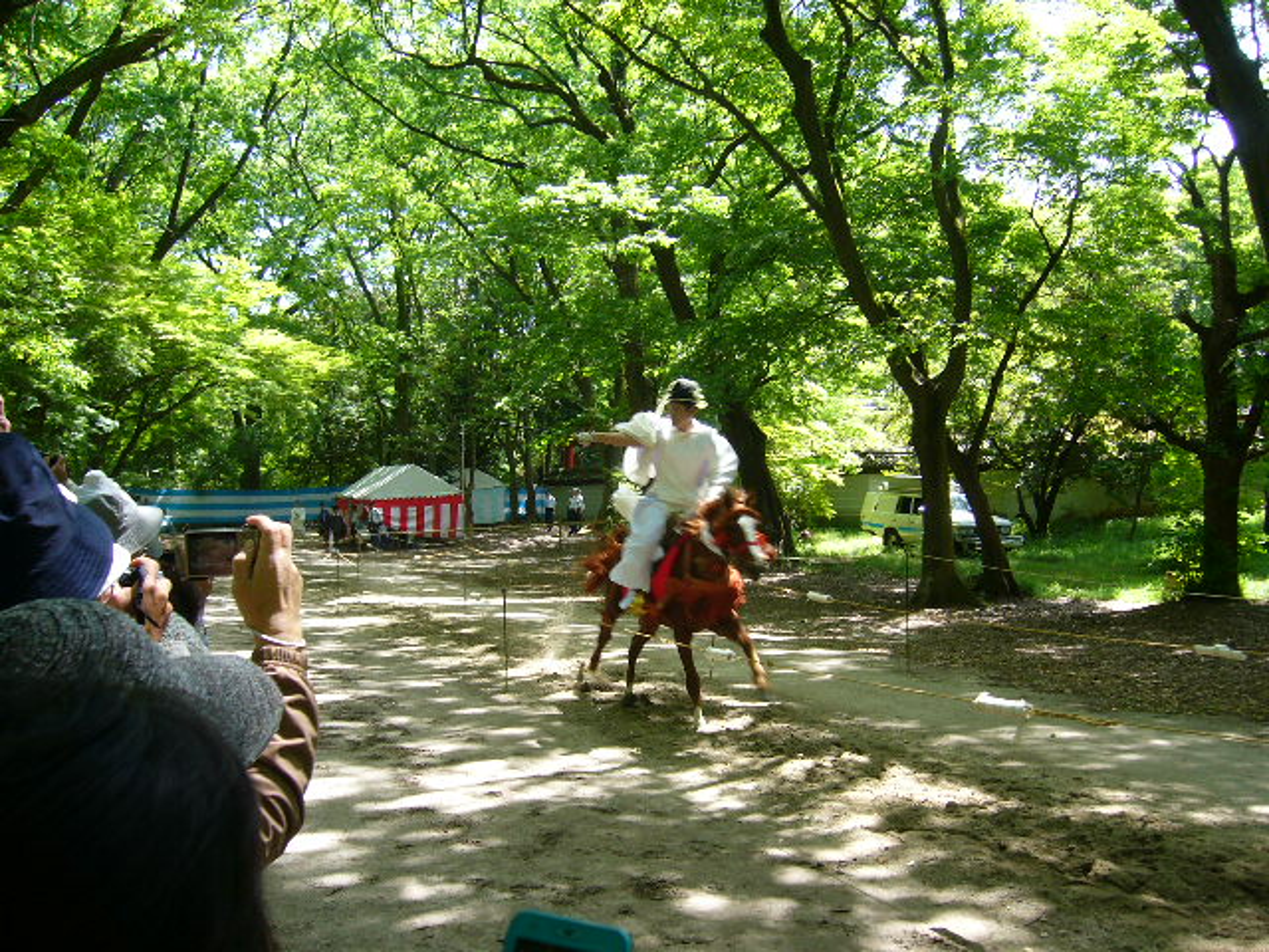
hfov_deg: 52.6
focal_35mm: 35
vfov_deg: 40.7
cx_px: 634
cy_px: 476
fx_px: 1283
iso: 80
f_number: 2.8
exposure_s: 1/80
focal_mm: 5.8
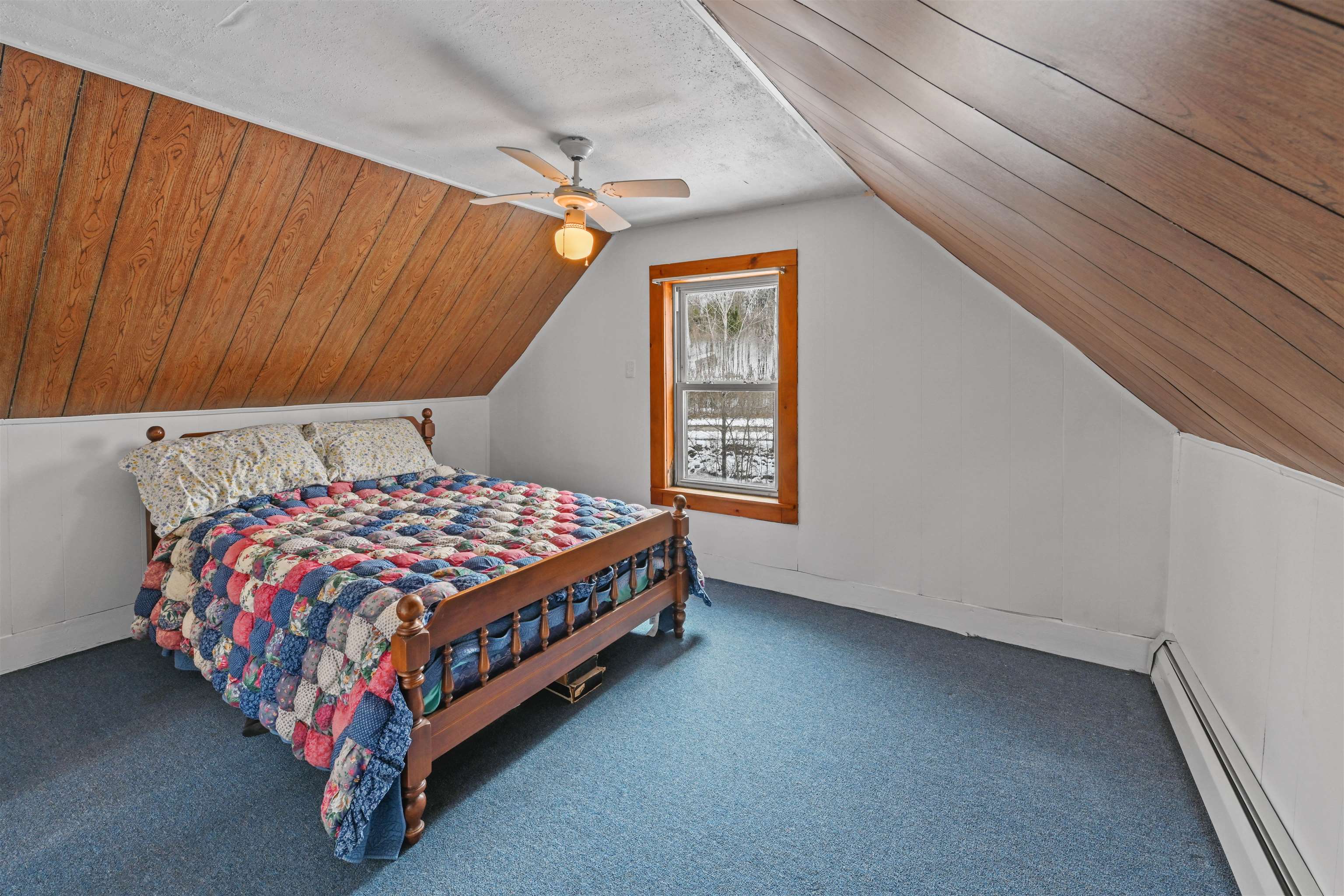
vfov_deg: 81.2
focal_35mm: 14
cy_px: 448
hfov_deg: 104.3
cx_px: 672
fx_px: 523
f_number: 14
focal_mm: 14
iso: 800
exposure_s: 1/1.67
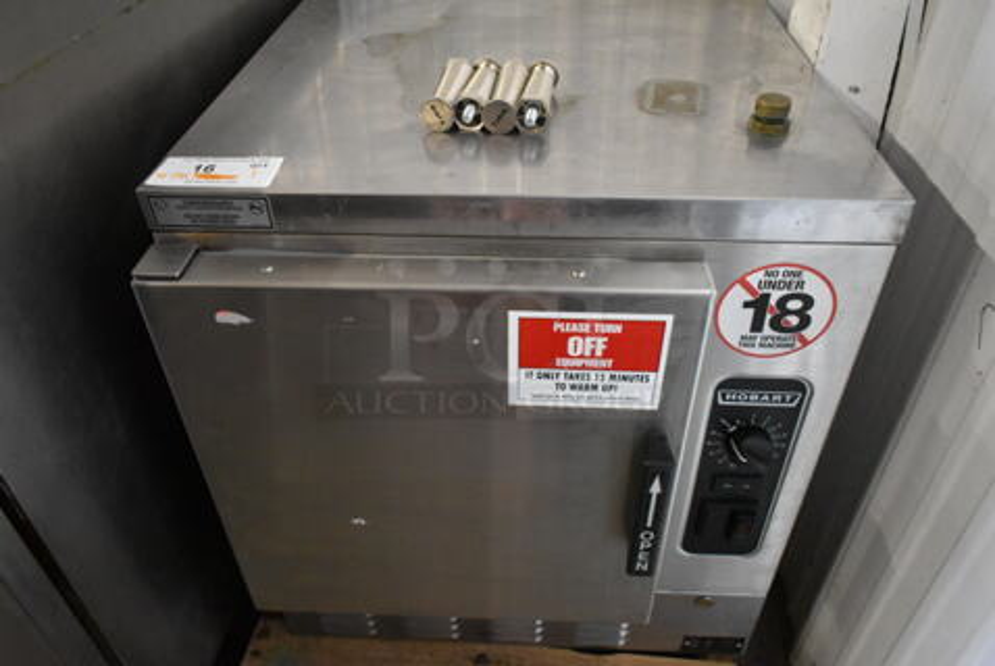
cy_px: 333
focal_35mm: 27
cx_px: 498
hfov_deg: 67.3
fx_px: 747
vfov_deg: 48.1
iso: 5600
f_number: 3.5
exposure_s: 1/125
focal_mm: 18
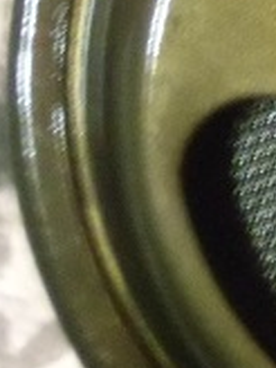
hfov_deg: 5.7
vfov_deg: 7.6
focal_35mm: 253
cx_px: 606
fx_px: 2690
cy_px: -249
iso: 800
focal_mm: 9.16
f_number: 4.3
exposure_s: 1/8
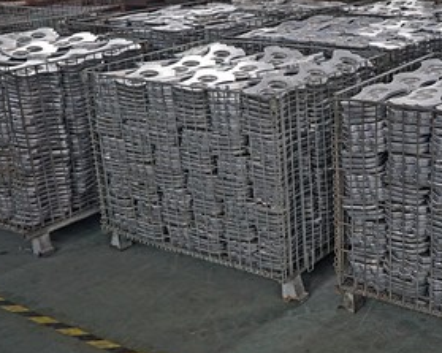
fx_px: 615
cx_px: 311
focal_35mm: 47
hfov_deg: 38.9
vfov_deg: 32.1
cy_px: 177
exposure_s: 1/60
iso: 800
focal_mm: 31
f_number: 3.5
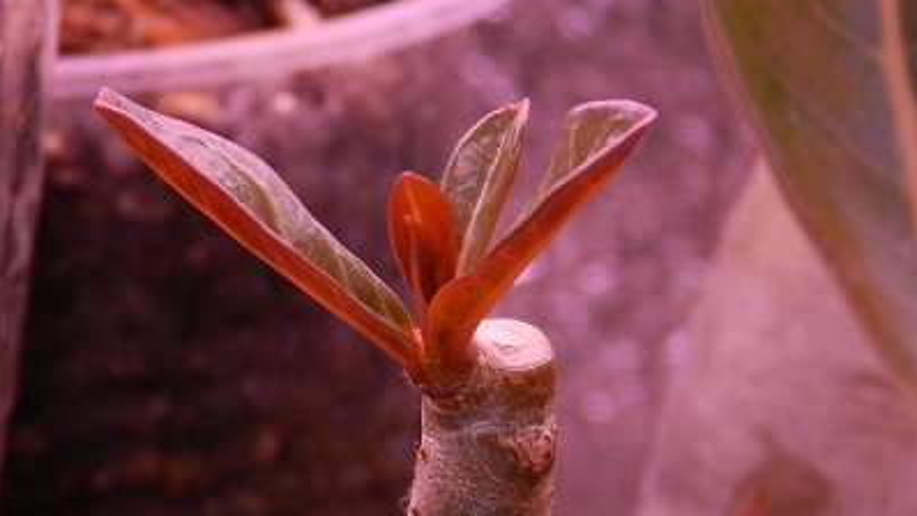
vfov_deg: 9.6
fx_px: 3064
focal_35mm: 126
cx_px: 458
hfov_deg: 17.0
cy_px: 290
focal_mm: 20.5
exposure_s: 1/50
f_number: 4.8
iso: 160
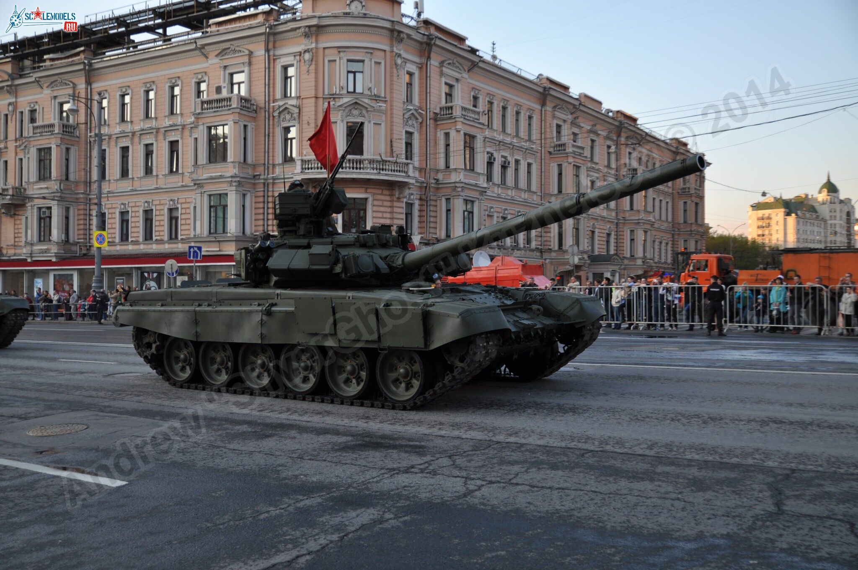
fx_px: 893
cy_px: 285
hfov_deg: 51.3
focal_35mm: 38
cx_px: 429
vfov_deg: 35.4
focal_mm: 25
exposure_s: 1/250
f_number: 2.8
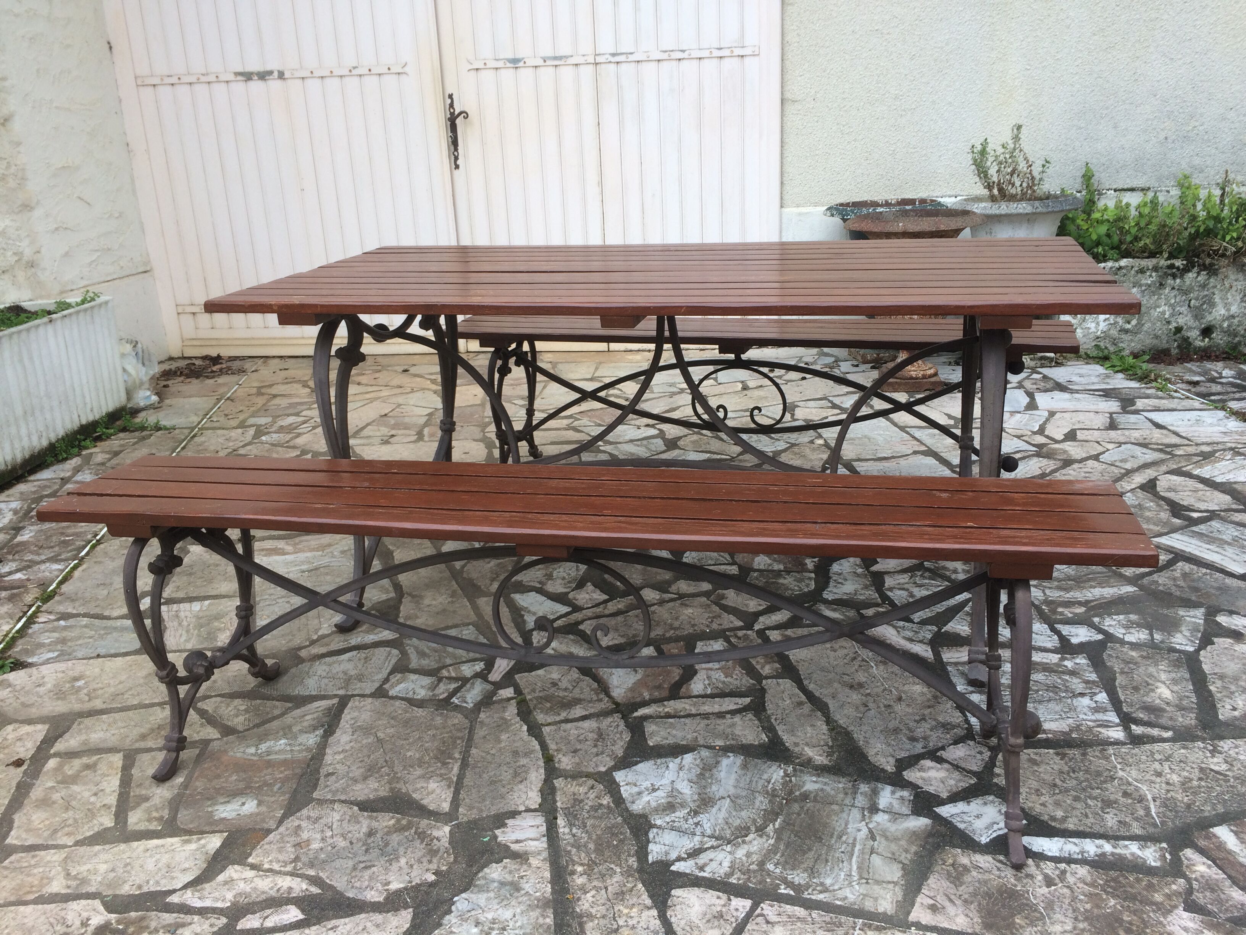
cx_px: 623
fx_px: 1044
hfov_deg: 61.7
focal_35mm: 29
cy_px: 468
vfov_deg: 48.2
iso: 32
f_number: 2.2
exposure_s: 1/121
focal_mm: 4.15
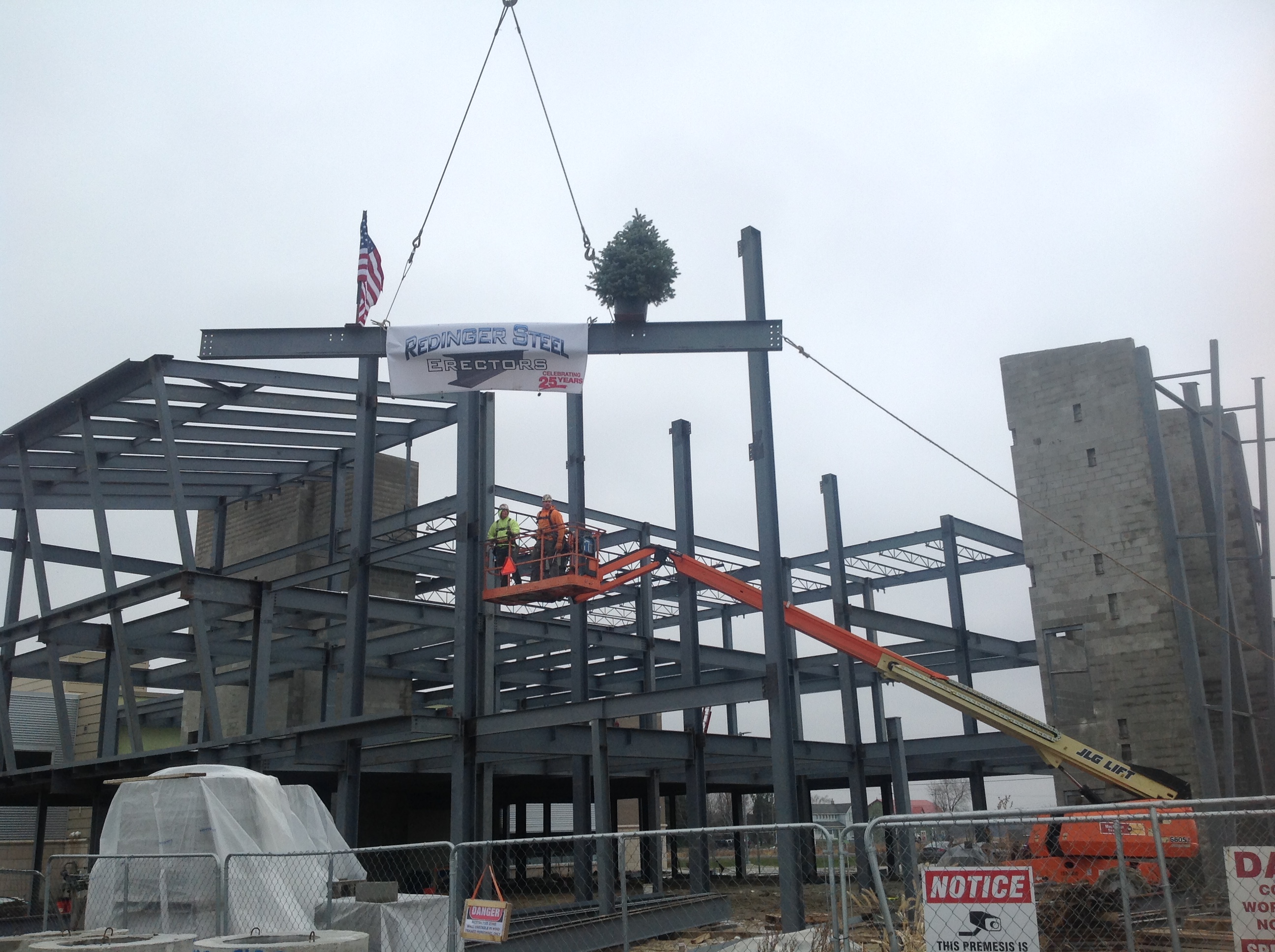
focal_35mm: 35
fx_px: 1287
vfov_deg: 40.6
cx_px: 638
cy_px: 476
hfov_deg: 52.7
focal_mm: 4.28
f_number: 2.4
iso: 50
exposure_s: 1/258
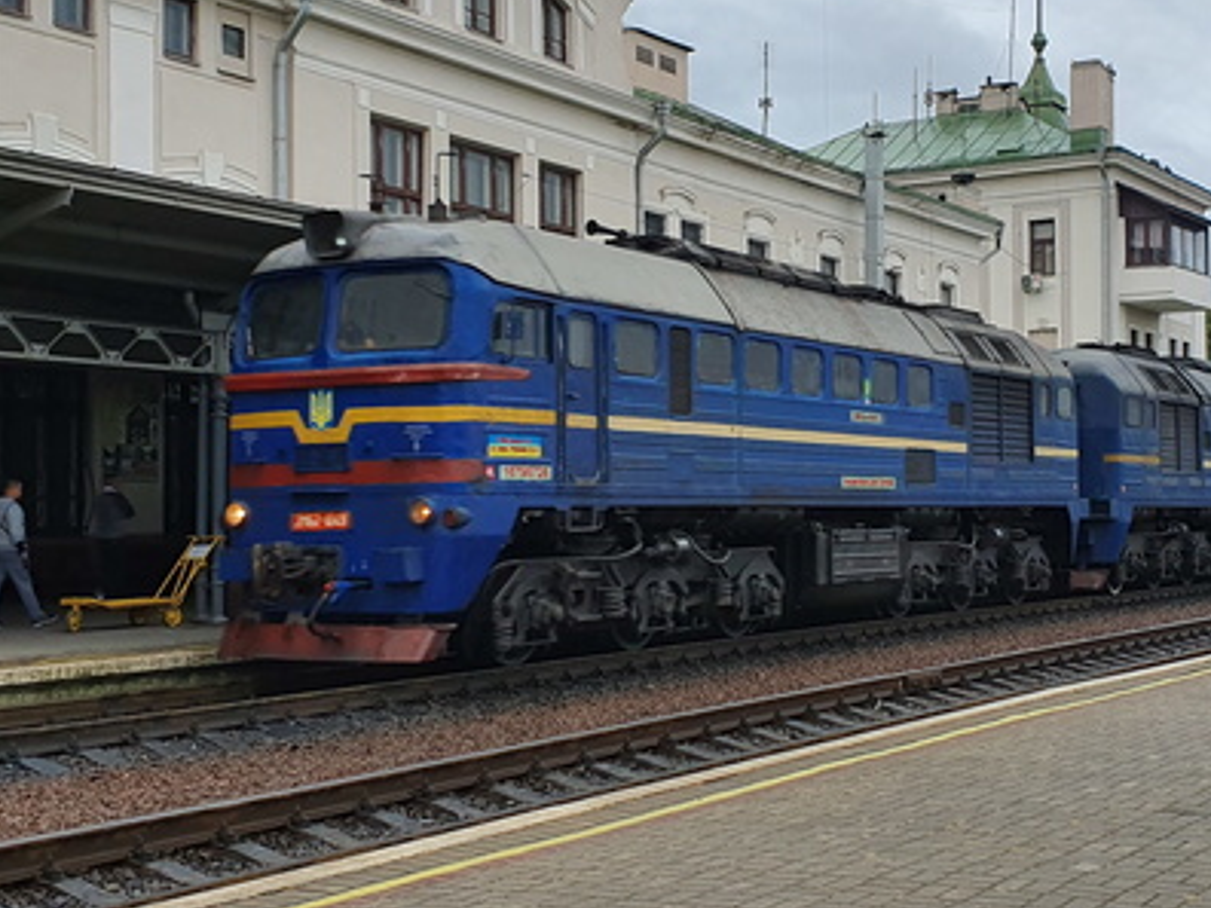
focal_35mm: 52
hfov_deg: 36.6
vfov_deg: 28.0
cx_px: 765
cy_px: 474
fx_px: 1819
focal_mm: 4.32
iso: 50
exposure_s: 1/118
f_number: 2.4
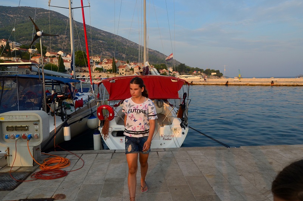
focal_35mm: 26
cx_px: 153
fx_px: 218
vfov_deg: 49.3
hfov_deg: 69.5
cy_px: 92
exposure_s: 1/1000
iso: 400
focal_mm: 14
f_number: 5.6
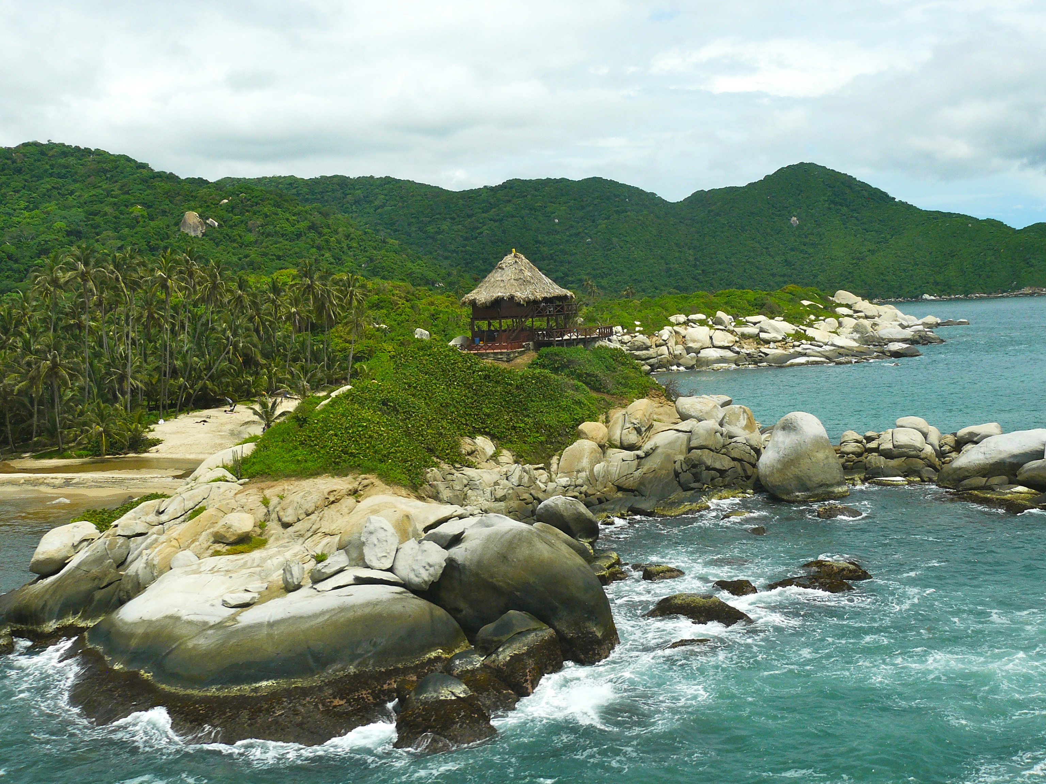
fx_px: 1088
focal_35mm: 36
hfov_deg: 51.4
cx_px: 523
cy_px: 392
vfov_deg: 39.7
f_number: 5.6
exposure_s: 1/400
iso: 100
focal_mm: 6
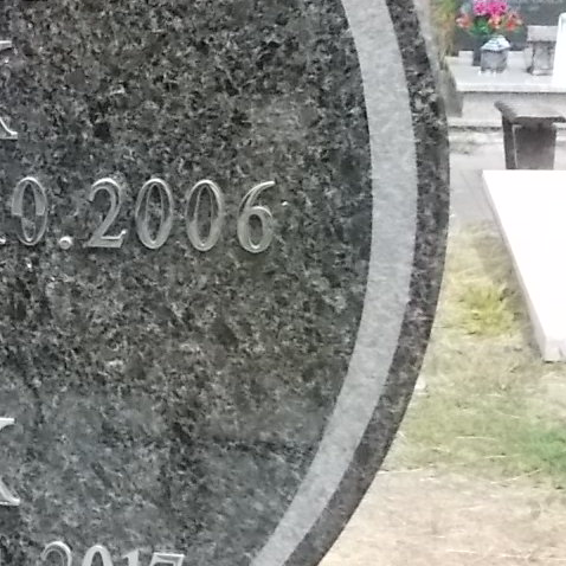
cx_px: -133
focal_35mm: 77
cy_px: 301
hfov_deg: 20.8
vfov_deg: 22.5
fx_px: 1424
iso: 400
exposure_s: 1/250
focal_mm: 4.6
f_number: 8
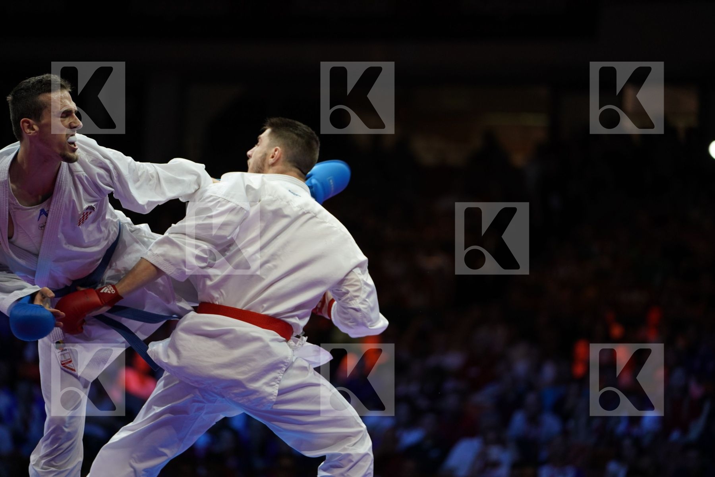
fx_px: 3456
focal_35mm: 174
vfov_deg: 7.9
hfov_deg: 11.8
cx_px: 358
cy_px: 238
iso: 1250
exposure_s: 1/1000
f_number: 2.8
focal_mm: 174
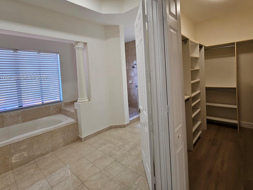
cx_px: 142
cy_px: 78
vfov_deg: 77.4
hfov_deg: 94.0
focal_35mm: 16
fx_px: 117
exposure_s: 1/60
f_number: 2.2
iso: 80
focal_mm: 2.2
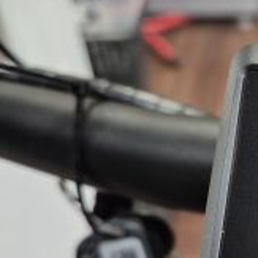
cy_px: 212
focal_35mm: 73
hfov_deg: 22.0
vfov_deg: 23.3
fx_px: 616
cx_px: 307
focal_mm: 5.4
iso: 320
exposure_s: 1/100
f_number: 1.8
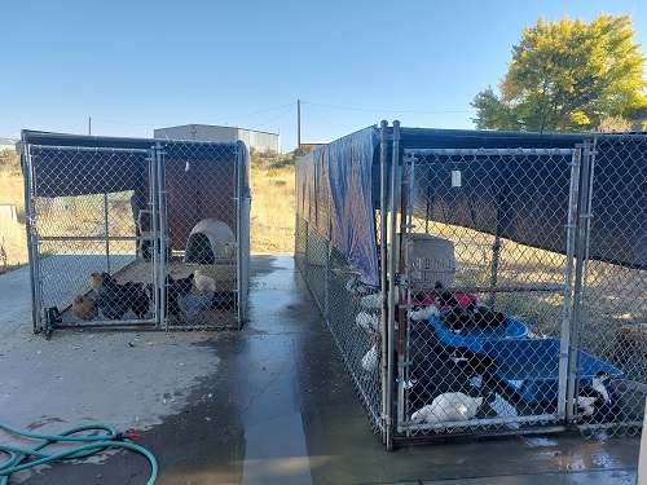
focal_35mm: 24
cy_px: 242
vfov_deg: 56.8
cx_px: 324
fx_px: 449
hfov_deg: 71.6
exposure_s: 1/352
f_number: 1.8
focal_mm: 5.23
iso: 25
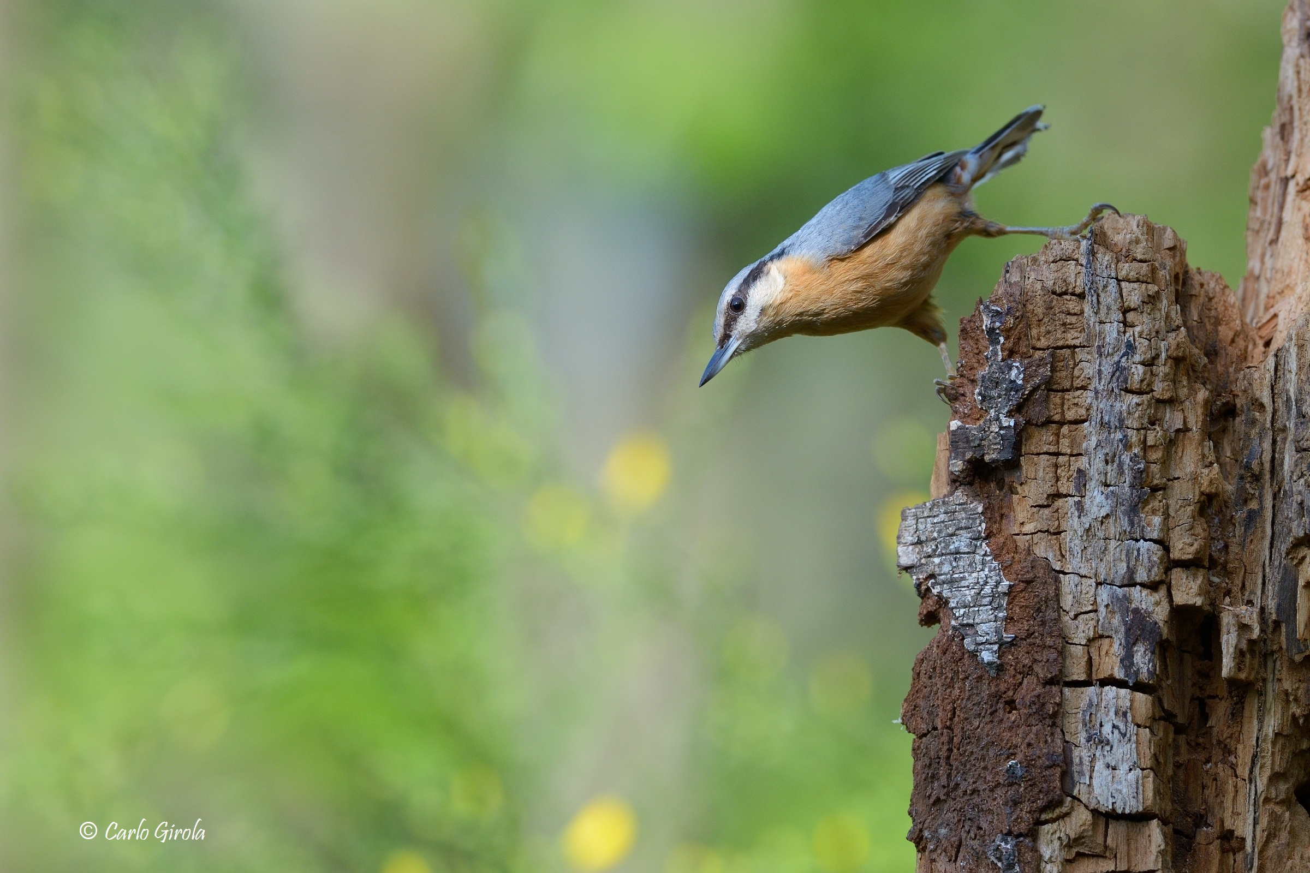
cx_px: 655
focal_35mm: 600
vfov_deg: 2.3
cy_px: 436
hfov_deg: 3.4
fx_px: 21832
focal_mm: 600
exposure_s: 1/1250
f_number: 6.3
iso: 800
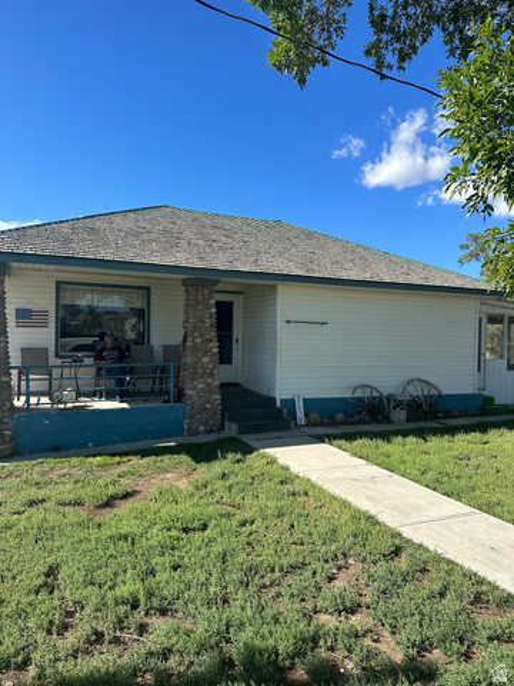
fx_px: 475
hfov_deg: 56.8
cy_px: 343
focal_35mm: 24
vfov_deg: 71.6
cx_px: 257
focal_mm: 6.86
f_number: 1.78
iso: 80
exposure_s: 1/2410
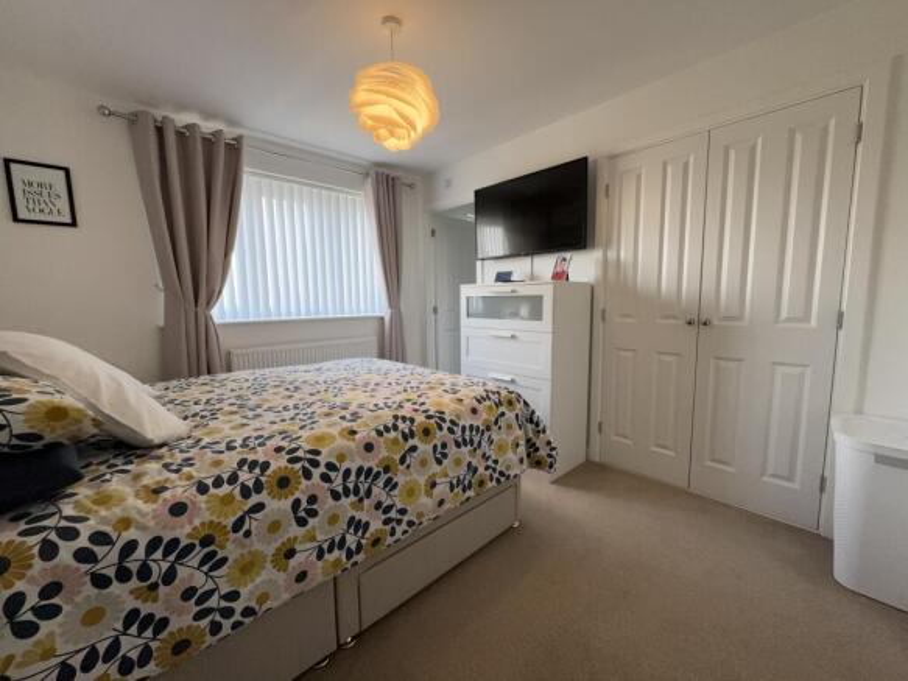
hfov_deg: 102.1
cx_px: 454
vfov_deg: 85.7
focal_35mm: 14
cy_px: 340
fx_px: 367
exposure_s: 1/99
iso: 100
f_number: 2.2
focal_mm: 2.22
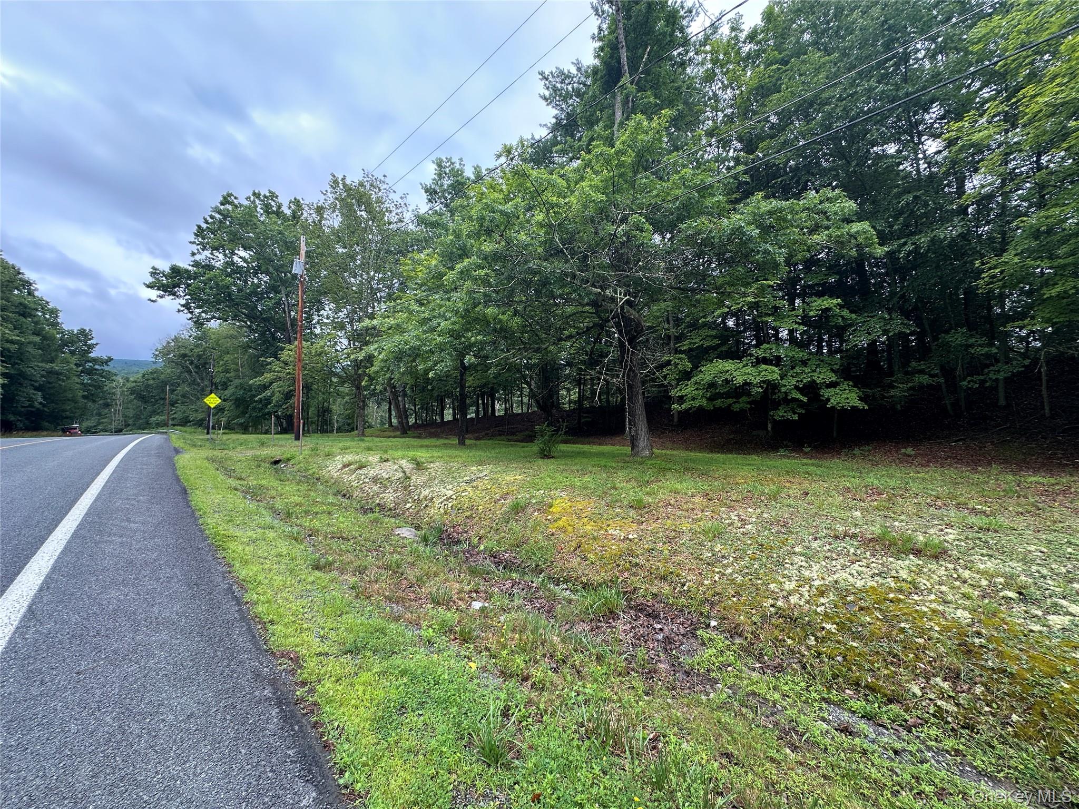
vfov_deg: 85.7
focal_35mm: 14
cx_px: 540
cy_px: 404
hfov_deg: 102.1
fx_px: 436
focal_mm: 2.22
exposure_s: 1/105
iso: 40
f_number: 2.2
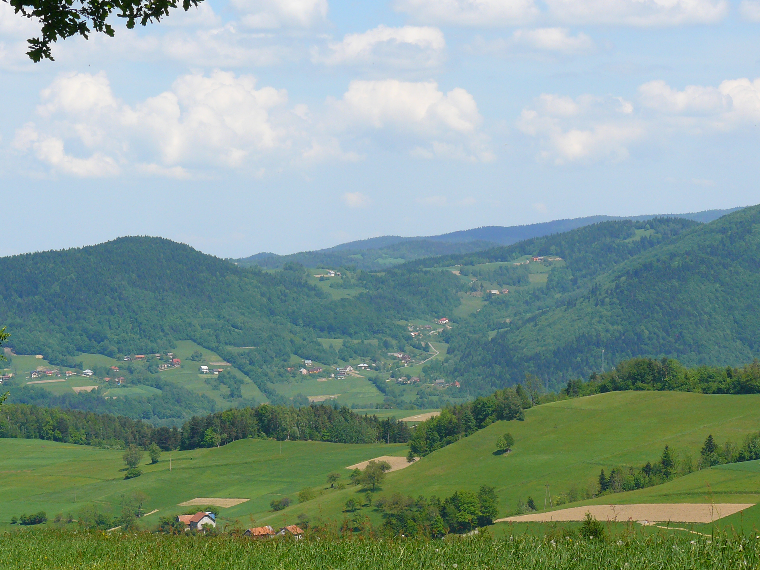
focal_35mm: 143
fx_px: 3140
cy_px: 285
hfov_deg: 13.8
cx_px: 380
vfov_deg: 10.4
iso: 100
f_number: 5.6
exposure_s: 1/400
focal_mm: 19.9
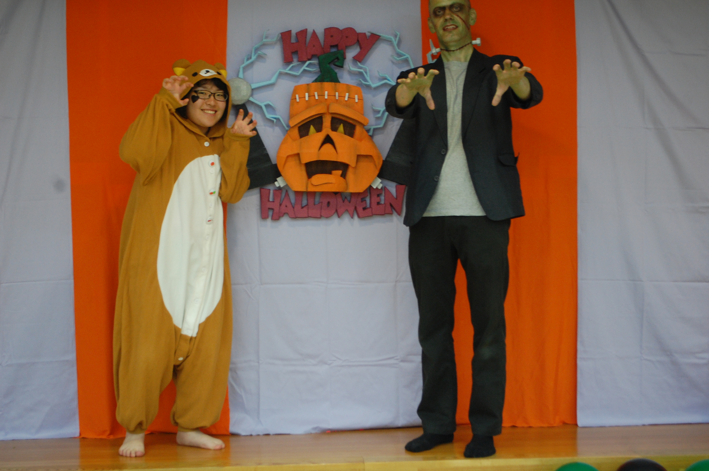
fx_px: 1122
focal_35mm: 57
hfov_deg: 35.1
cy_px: 236
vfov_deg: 23.7
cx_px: 354
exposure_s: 1/13
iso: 800
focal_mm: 38
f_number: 5.3
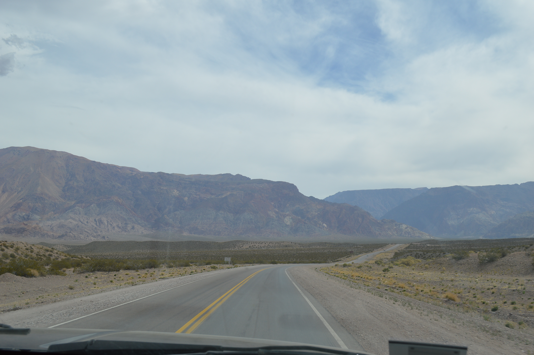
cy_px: 178
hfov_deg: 53.2
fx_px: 534
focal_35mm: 36
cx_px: 267
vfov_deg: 36.8
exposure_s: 1/320
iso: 100
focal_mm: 24
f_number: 9
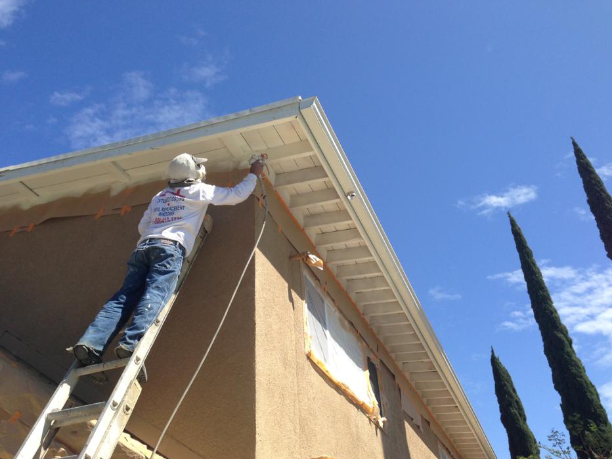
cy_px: 236
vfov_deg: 41.8
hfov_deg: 54.0
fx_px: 601
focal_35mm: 34
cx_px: 310
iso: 50
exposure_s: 1/1153
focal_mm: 4.13
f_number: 2.4
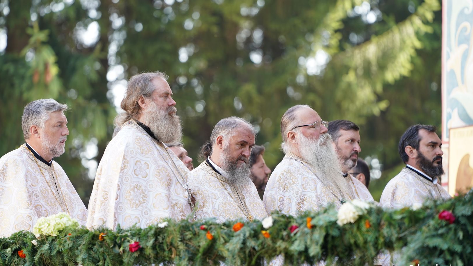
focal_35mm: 210
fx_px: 2634
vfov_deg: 5.8
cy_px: 116
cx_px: 236
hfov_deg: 10.3
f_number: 3.2
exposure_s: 1/250
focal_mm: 200
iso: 250
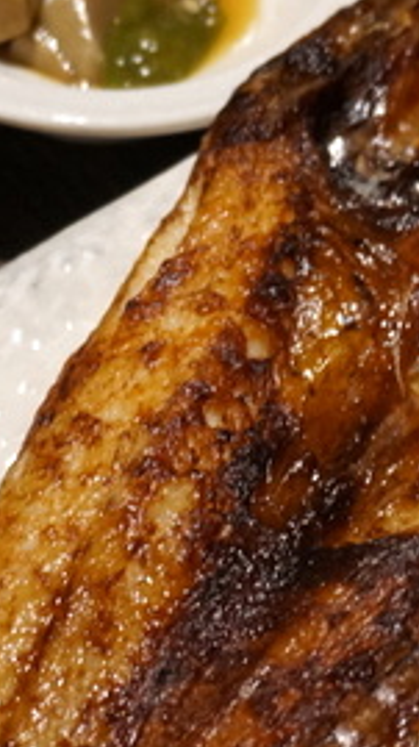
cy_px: 562
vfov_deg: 22.7
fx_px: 1845
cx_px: 438
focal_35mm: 93
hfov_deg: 12.8
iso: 1600
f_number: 4.5
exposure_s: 1/60
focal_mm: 25
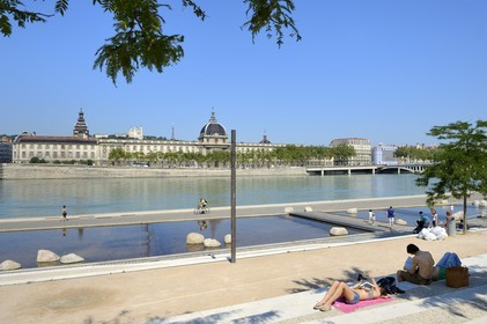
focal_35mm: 24
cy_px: 162
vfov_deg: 53.1
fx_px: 324
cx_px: 244
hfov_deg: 73.8
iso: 200
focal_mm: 24
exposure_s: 1/320
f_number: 13
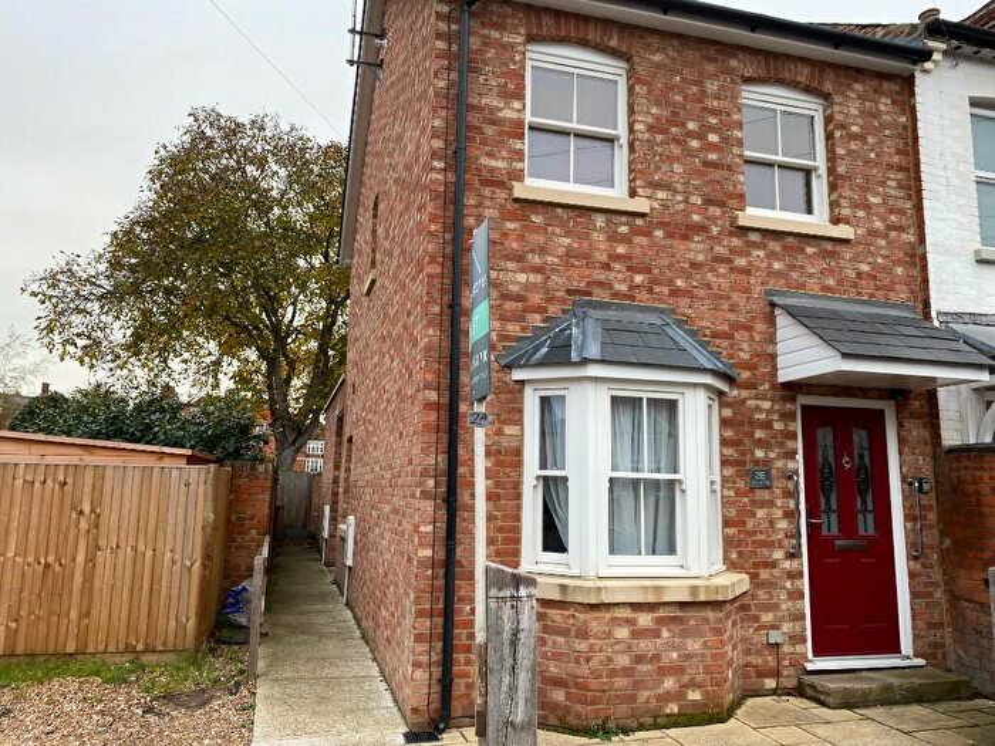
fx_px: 747
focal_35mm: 26
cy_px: 373
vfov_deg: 53.1
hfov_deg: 67.3
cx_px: 498
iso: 32
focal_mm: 4.25
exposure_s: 1/191
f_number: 1.8
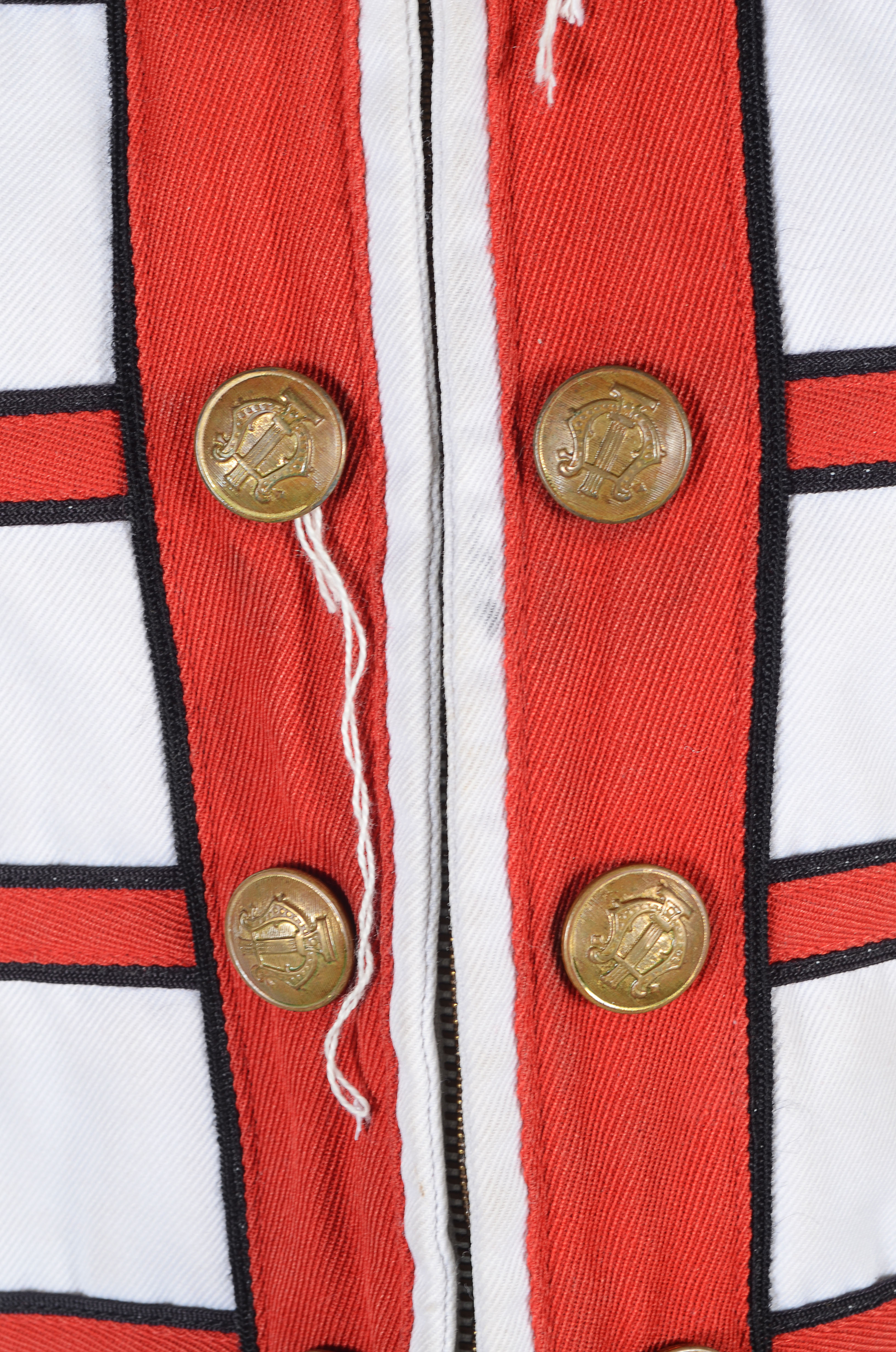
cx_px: 448
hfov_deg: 16.5
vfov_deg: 24.7
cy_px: 676
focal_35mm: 82
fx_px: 3094
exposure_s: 1/60
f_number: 11
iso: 100
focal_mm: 55
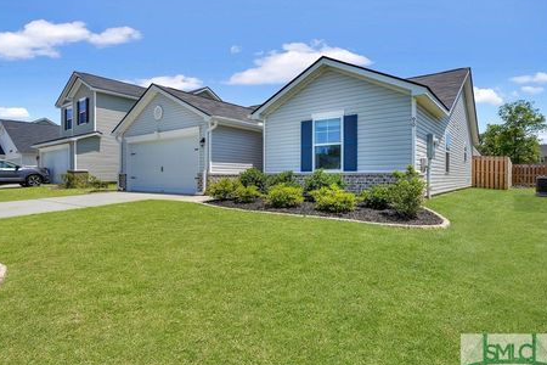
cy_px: 172
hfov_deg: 82.3
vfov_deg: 60.5
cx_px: 254
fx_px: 312
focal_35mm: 21
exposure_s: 1/1250
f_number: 9
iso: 320
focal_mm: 18.5
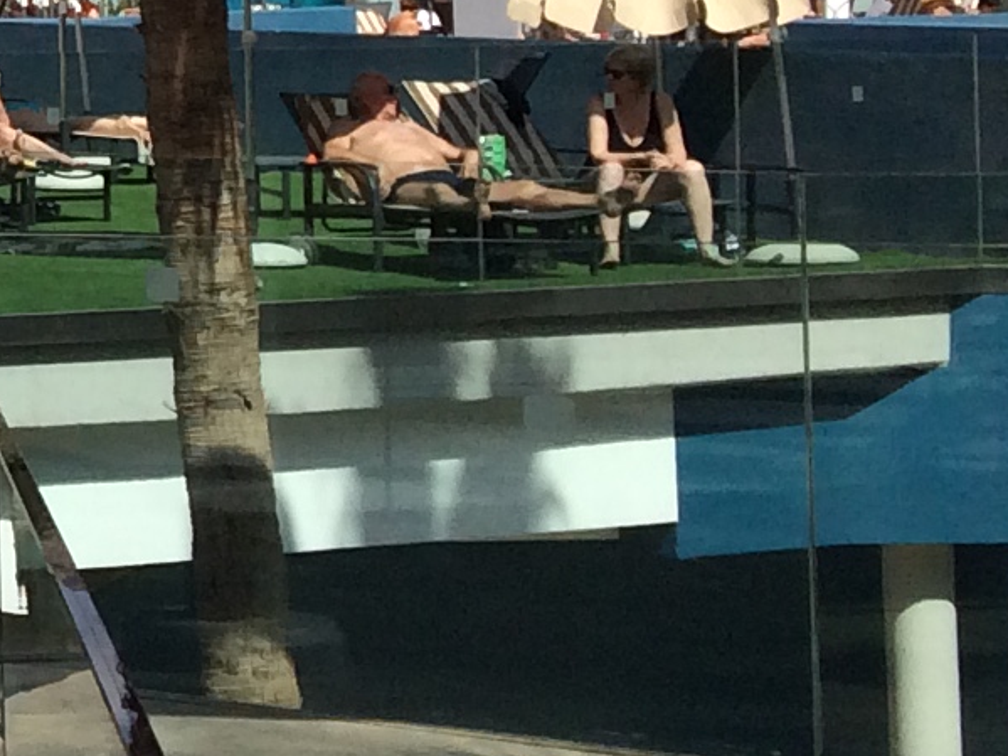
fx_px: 4600
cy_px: -253
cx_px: -1636
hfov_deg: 10.3
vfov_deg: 9.2
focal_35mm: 158
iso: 32
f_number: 2.2
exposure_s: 1/2933
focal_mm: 4.15
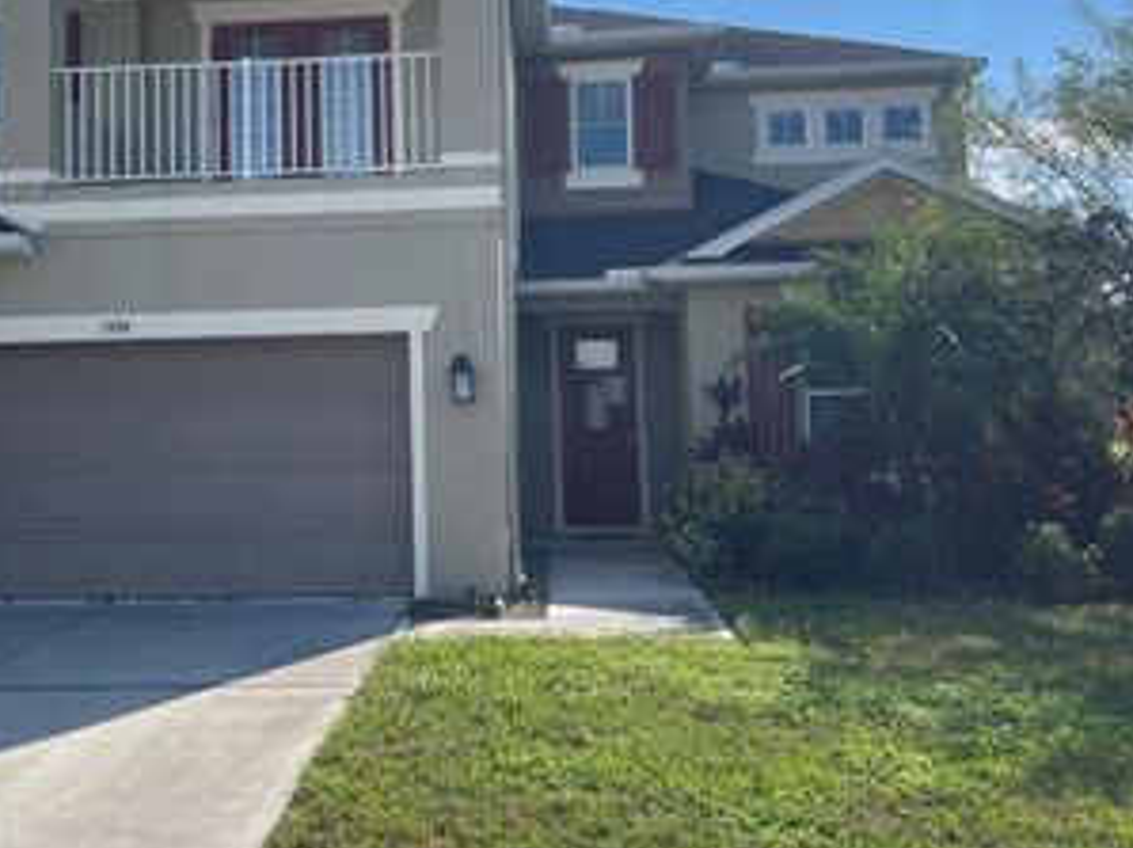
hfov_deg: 44.3
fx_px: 1374
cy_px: 283
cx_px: 392
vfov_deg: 34.0
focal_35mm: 42
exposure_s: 1/3663
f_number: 1.6
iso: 32
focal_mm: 5.1
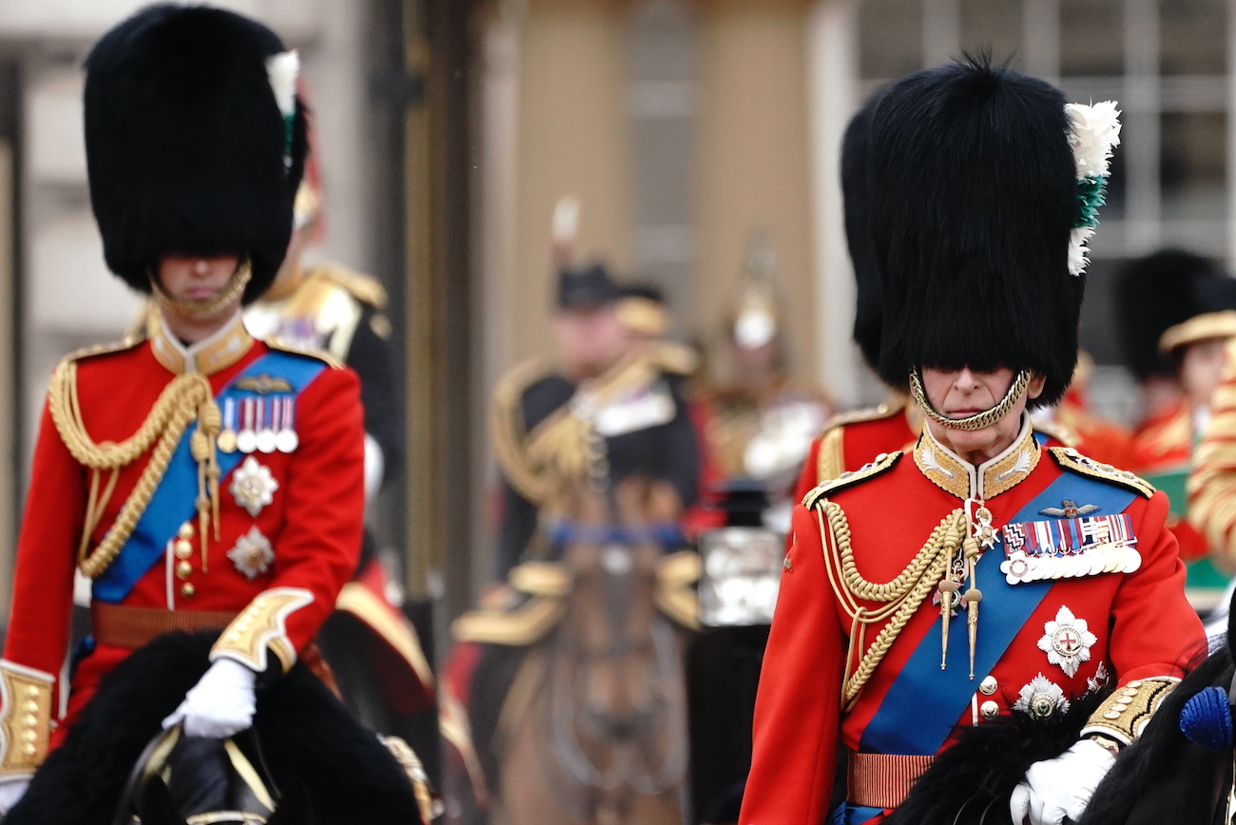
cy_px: 412
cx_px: 618
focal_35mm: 400
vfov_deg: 3.4
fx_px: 13739
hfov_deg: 5.2
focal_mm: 400
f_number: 5.6
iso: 2000
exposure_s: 1/2500
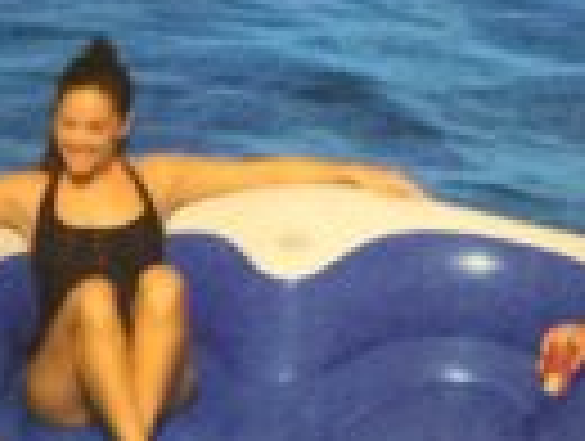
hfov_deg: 10.9
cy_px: 616
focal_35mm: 171
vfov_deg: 8.6
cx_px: -405
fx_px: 2895
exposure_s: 1/20
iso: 250
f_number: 2.2
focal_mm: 4.15
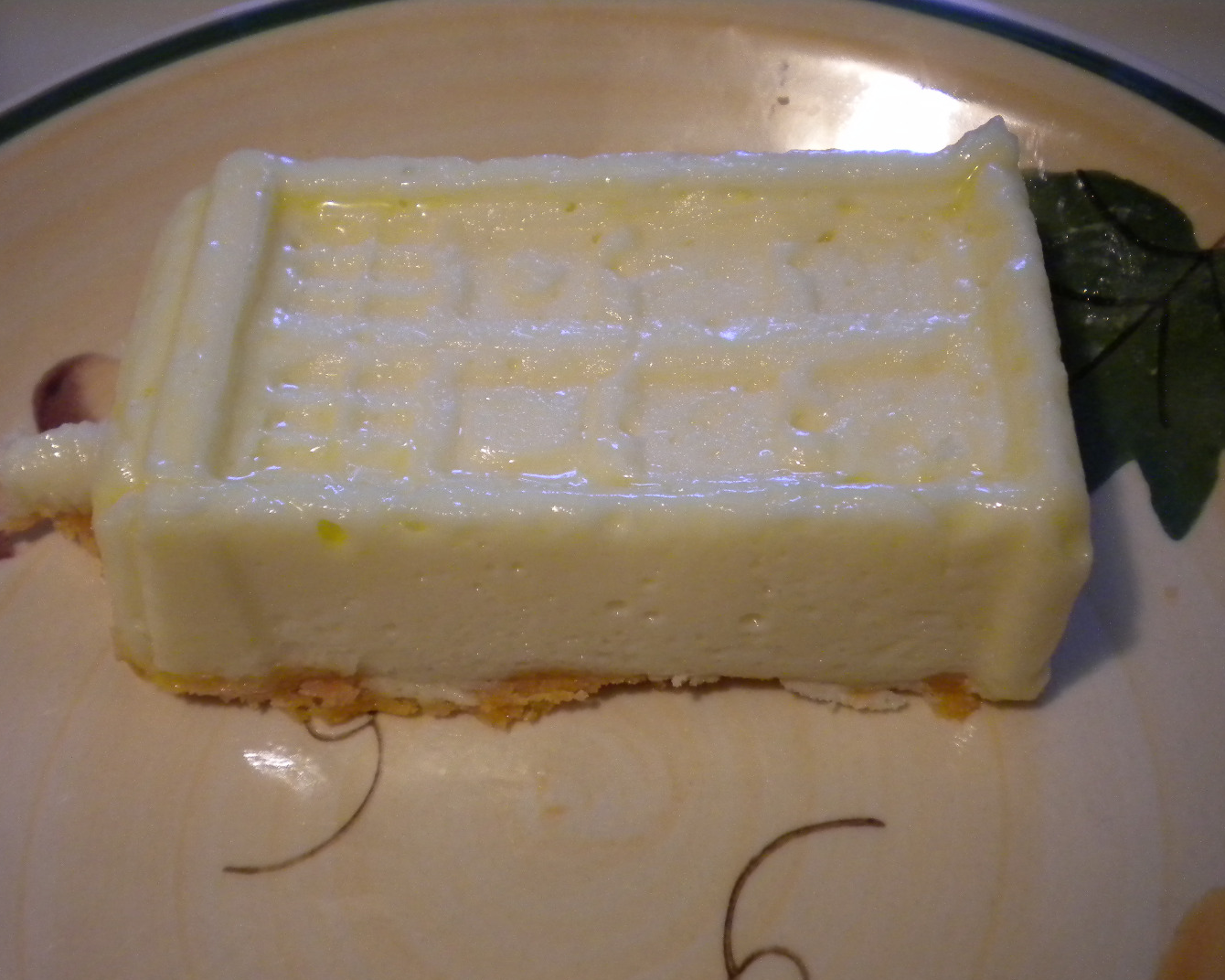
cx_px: 571
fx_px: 1559
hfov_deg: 42.9
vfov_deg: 34.9
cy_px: 491
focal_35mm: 43
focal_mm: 7.4
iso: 400
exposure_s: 1/75
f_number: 3.5
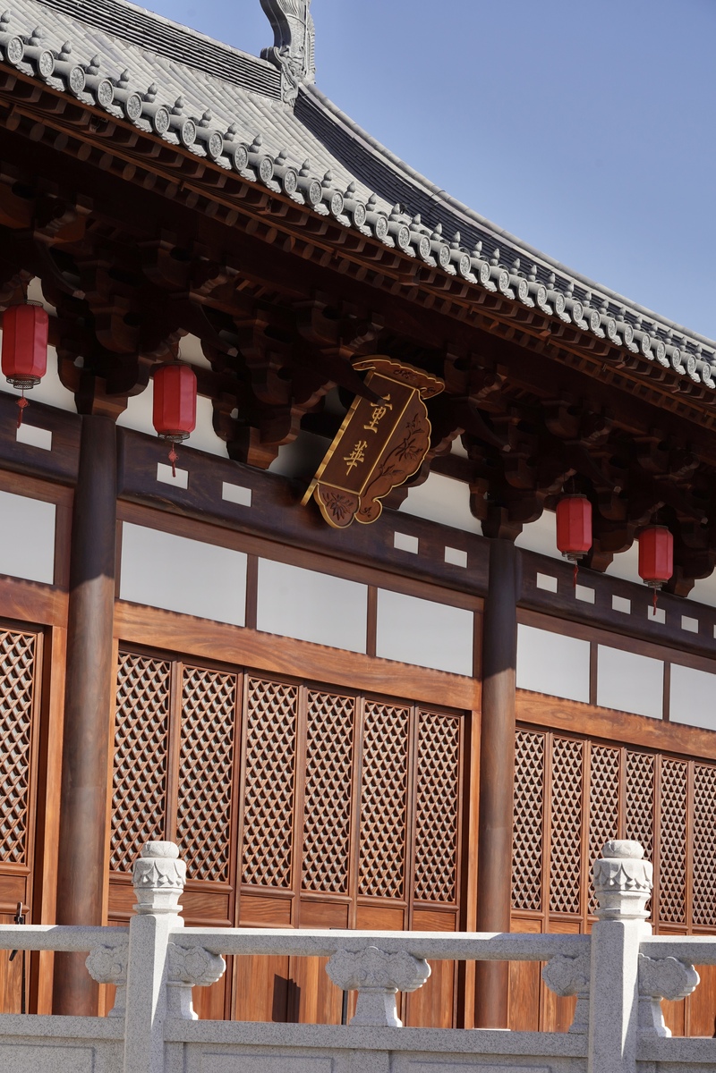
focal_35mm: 85
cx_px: 358
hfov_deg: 16.1
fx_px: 2536
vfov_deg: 23.9
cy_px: 536
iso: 125
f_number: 11
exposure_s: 1/250
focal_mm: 85
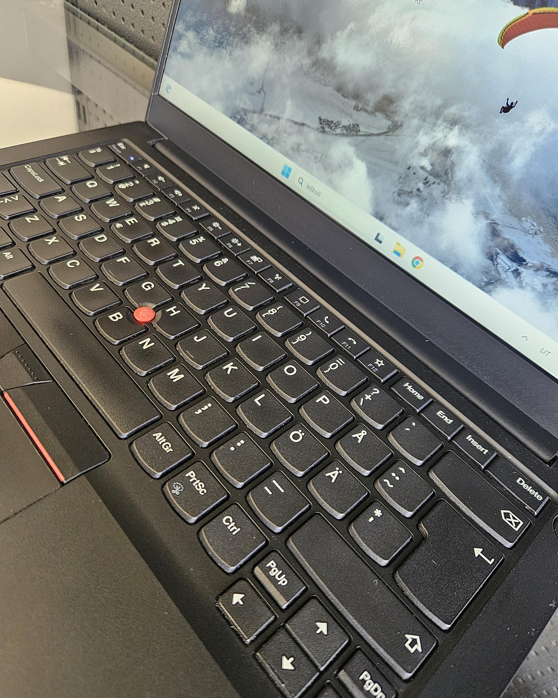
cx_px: 279
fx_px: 495
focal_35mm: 24
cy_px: 353
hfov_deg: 58.8
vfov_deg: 70.3
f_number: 1.8
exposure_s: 1/100
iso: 500
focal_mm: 5.4
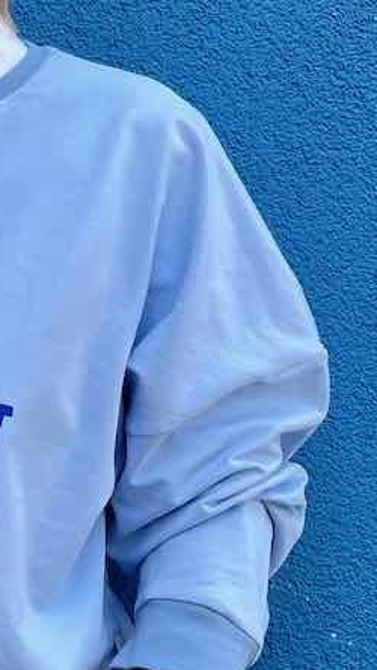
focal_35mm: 85
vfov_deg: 24.8
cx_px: -63
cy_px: 475
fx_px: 1509
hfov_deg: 13.9
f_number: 1.6
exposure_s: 1/550
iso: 50
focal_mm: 4.2
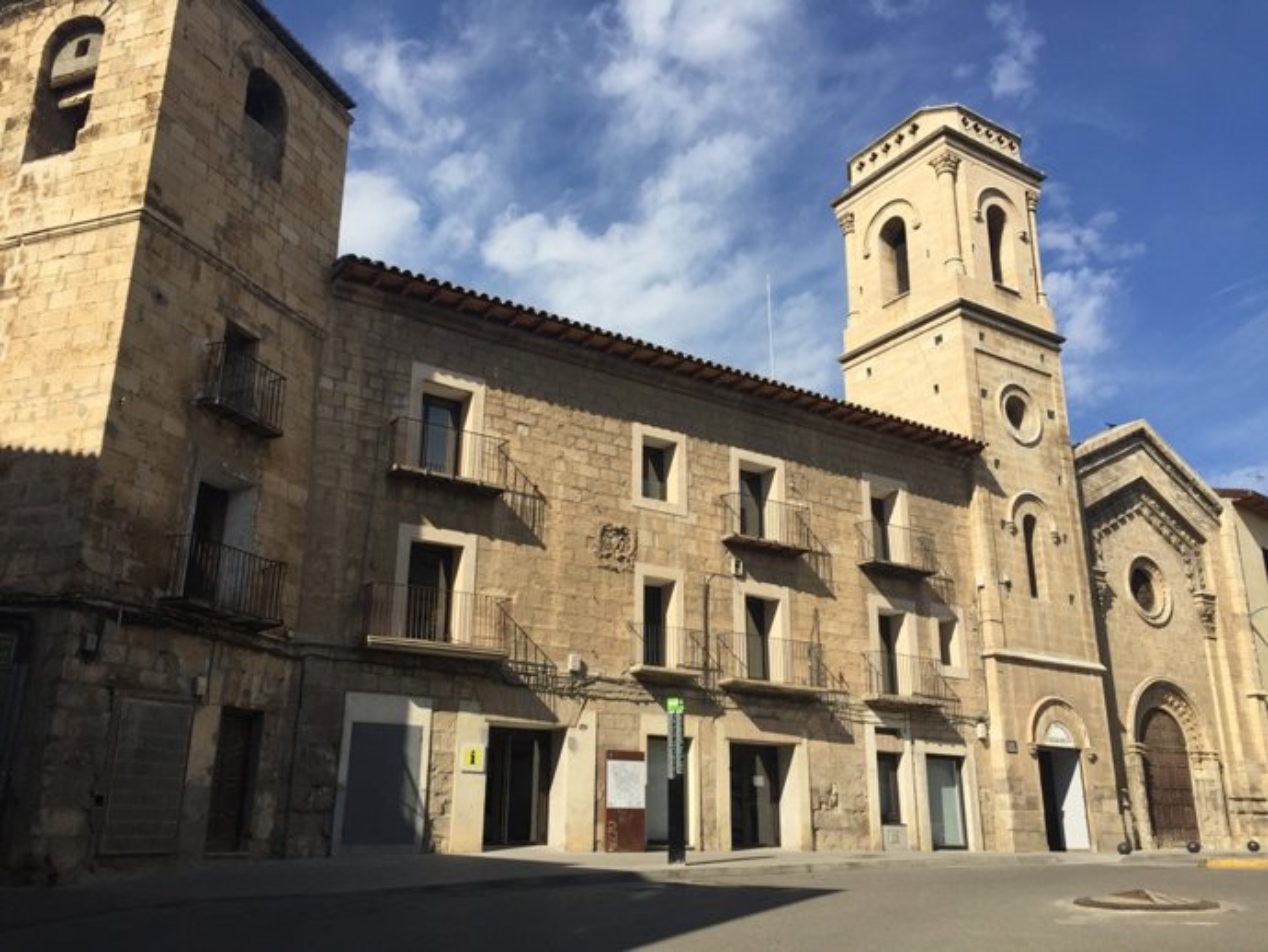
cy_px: 476
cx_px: 634
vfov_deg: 48.3
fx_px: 1063
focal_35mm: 29
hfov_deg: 61.6
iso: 32
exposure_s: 1/2475
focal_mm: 4.15
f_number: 2.2
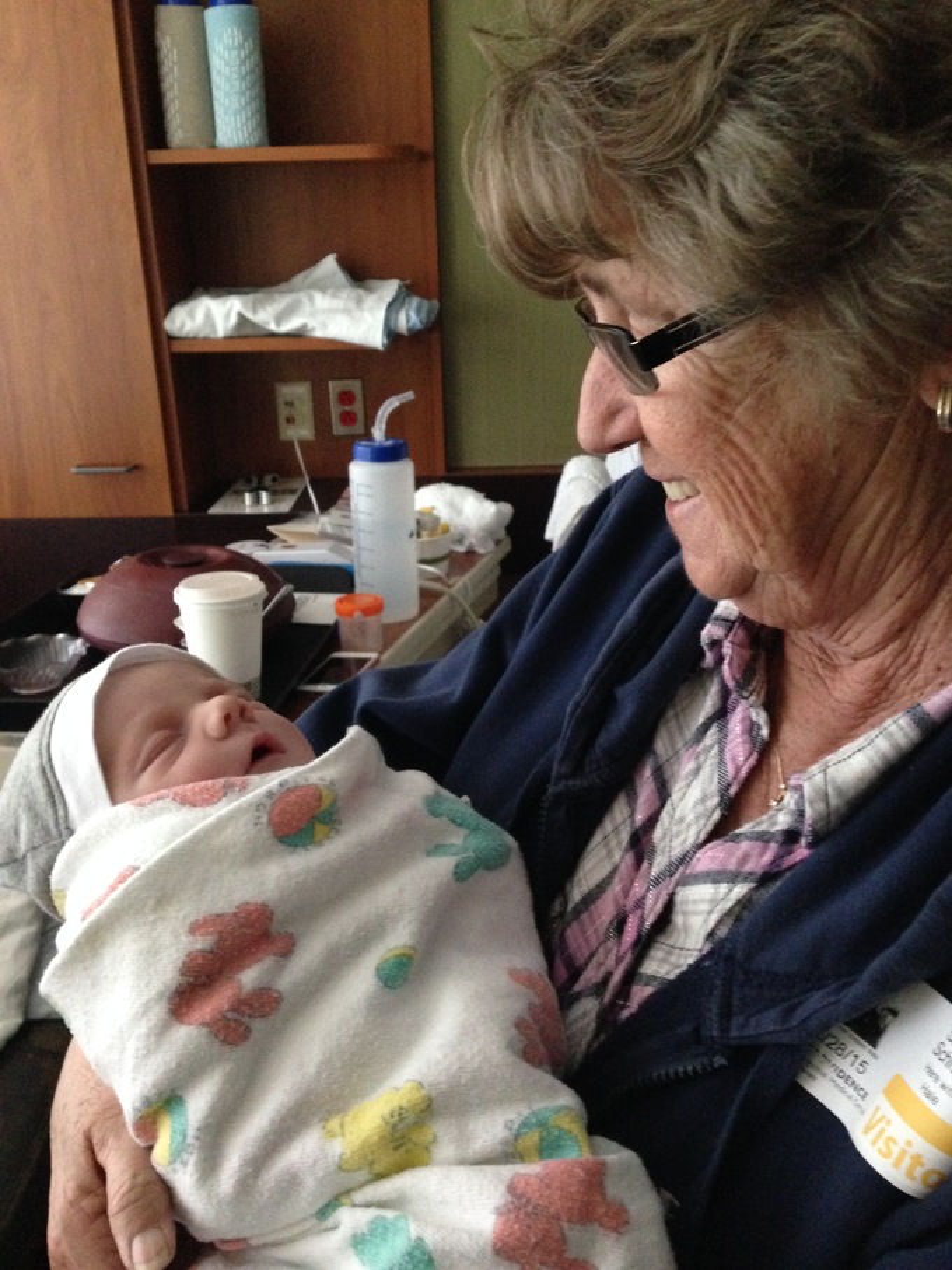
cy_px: 635
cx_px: 476
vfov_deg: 55.4
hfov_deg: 42.9
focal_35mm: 33
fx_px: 1210
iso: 500
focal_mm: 4.12
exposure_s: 1/15
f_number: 2.4
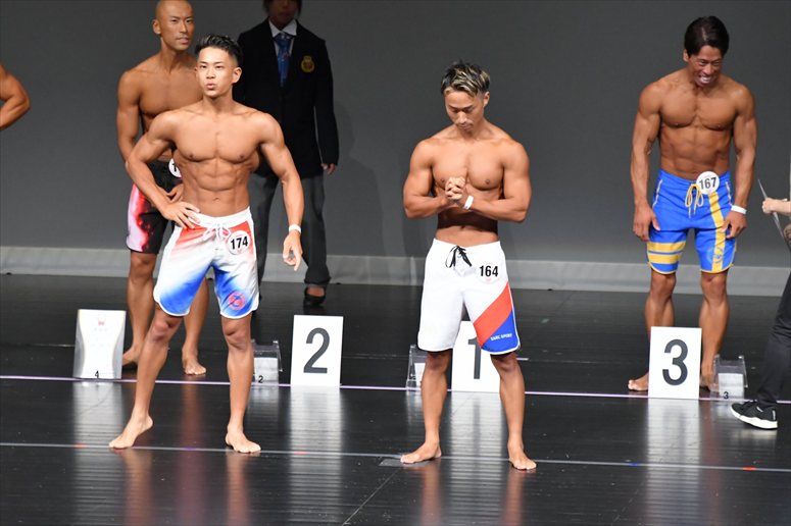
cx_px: 396
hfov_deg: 6.0
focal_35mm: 345
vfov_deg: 4.0
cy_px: 263
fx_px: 7577
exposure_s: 1/400
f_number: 5.6
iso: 5000
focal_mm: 230
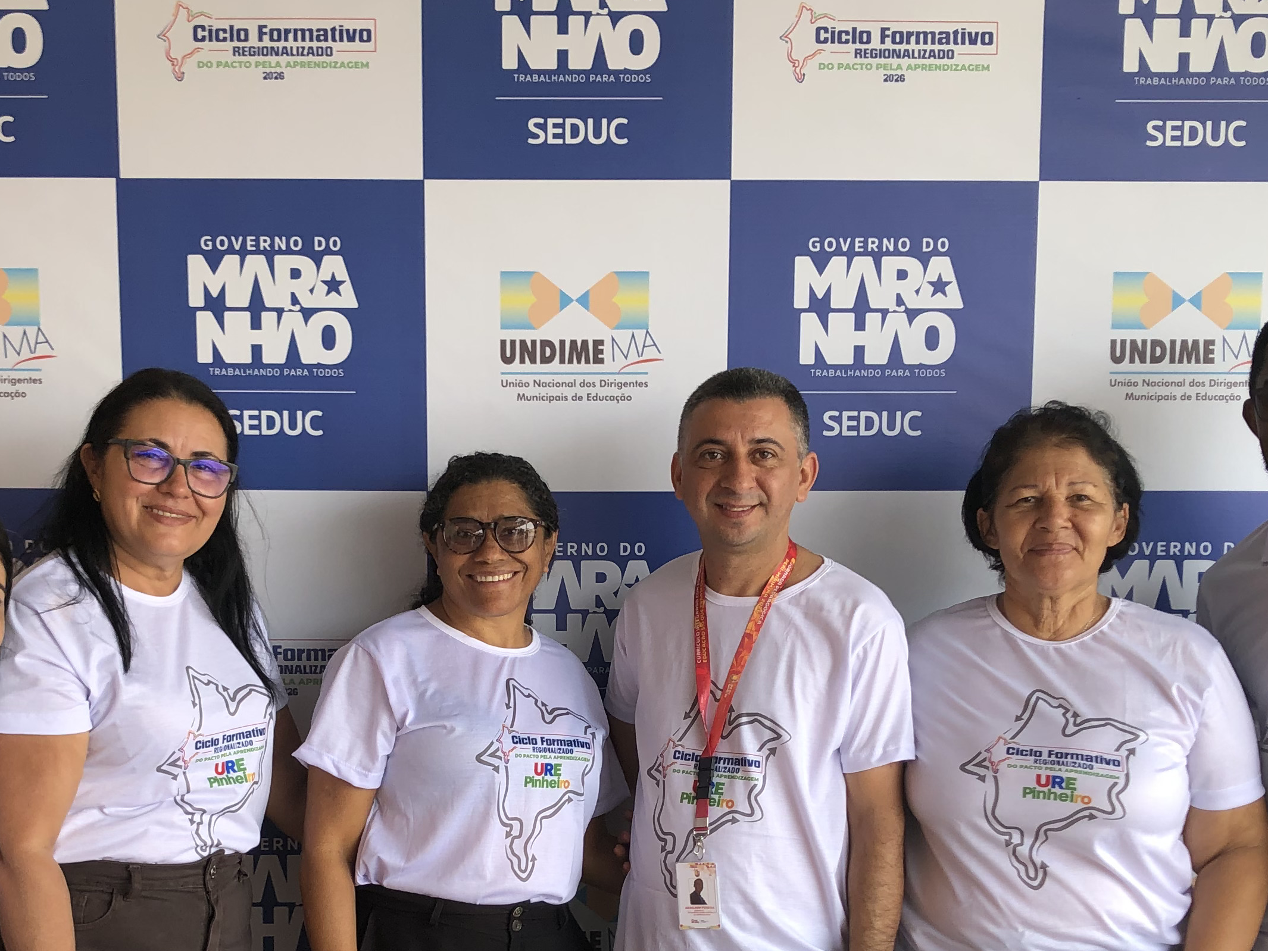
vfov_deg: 26.8
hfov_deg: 36.1
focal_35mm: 53
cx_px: 523
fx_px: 1942
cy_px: 800
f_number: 1.8
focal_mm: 3.99
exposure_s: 1/120
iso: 25
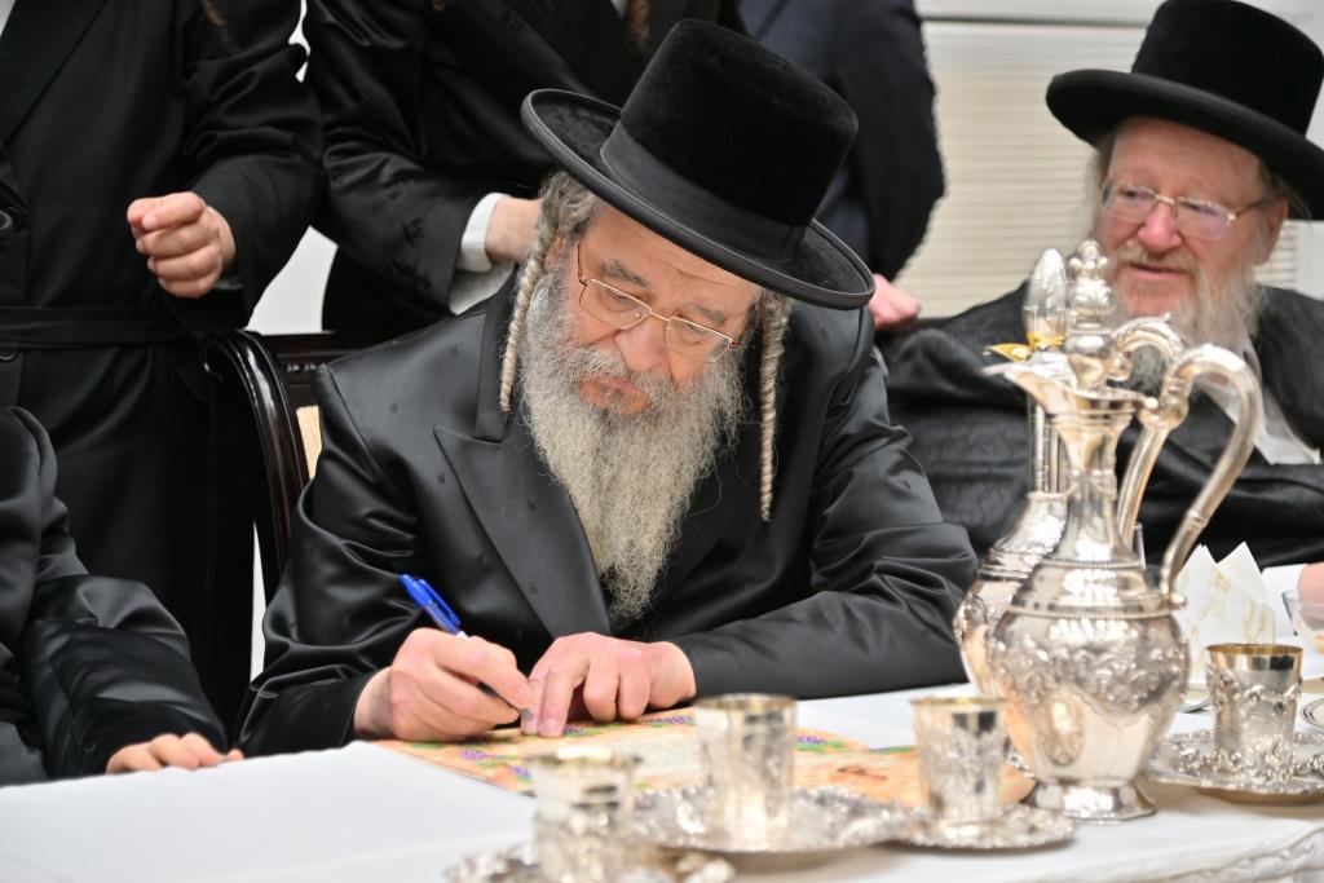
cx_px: 662
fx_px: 3163
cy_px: 442
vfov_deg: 15.9
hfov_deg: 23.6
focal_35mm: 86
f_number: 4
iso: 800
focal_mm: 86
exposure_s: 1/200
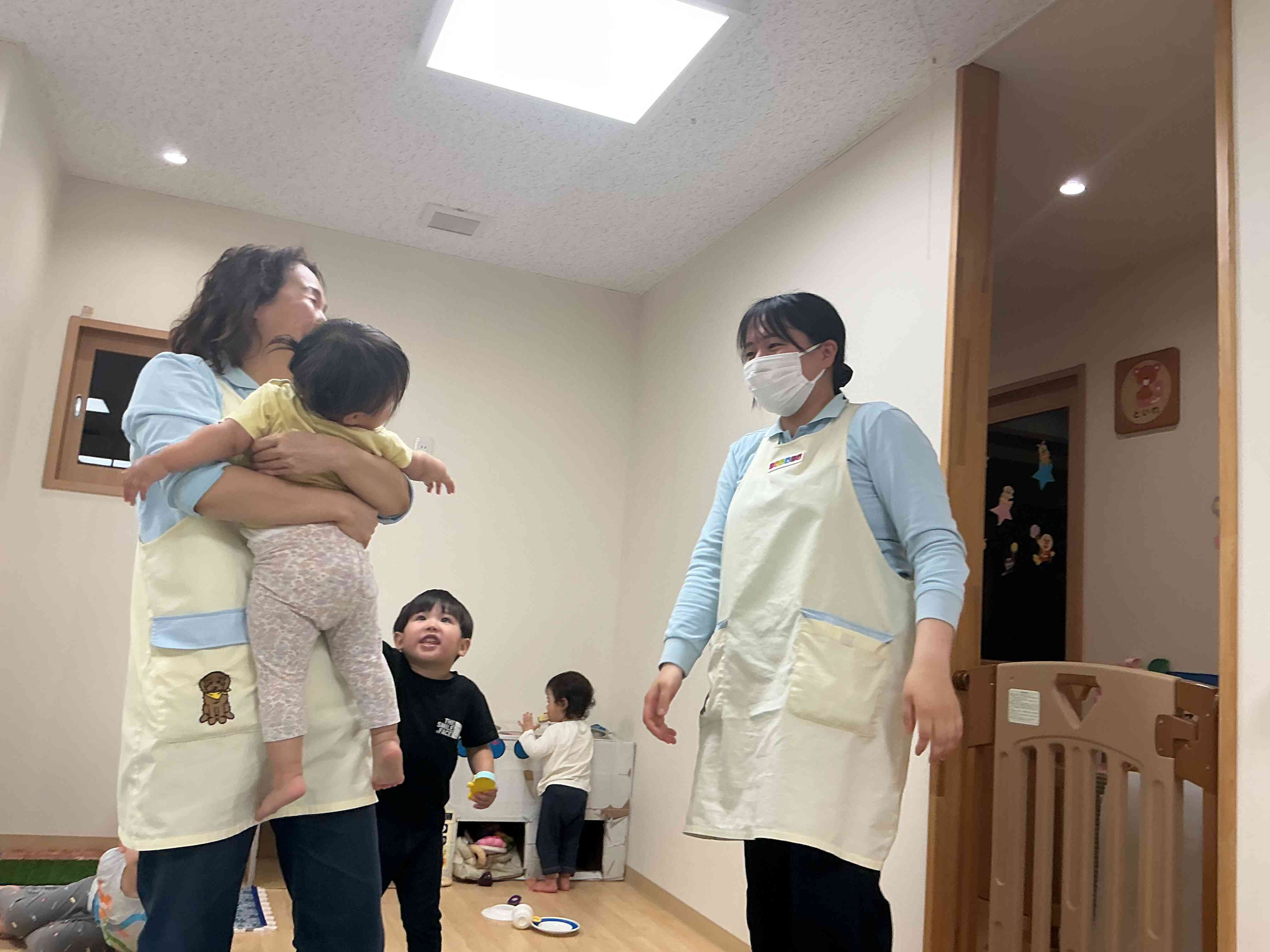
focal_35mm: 29
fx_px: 1064
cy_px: 476
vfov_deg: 48.2
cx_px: 635
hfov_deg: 61.7
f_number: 1.8
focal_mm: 3
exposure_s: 1/120
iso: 32
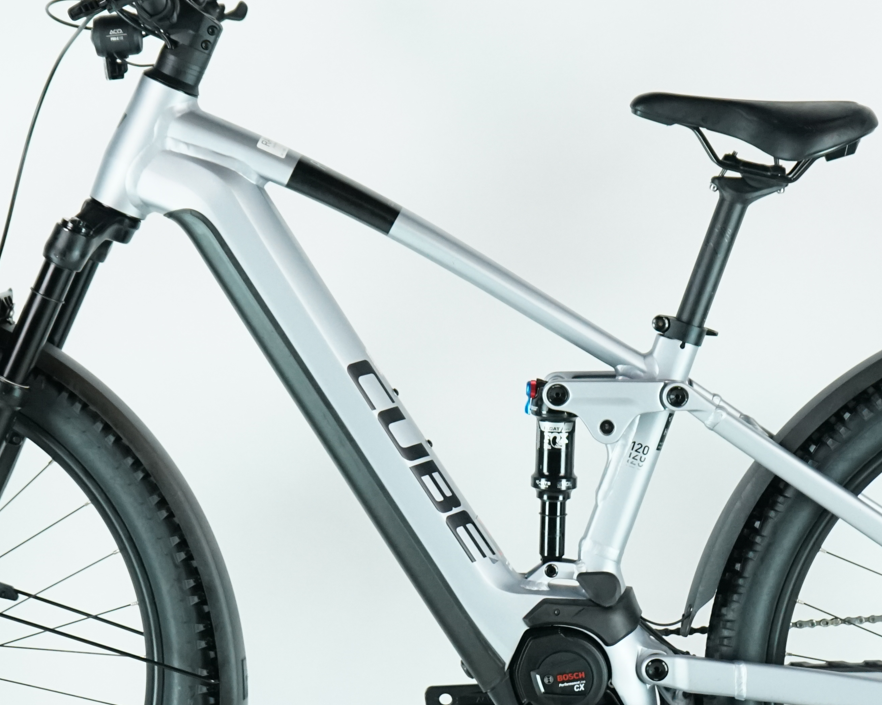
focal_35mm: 127
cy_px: 534
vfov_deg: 12.1
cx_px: 463
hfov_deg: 15.2
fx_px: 3315
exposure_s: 1/200
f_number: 5.6
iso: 2500
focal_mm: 59
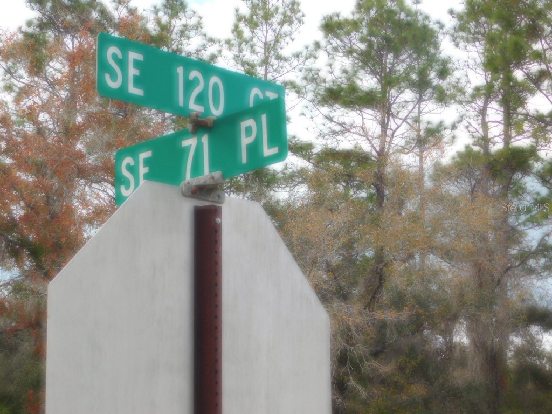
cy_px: 207
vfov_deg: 18.4
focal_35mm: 80
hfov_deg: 24.4
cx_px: 276
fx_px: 1276
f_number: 4.4
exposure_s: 1/200
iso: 125
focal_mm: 14.2
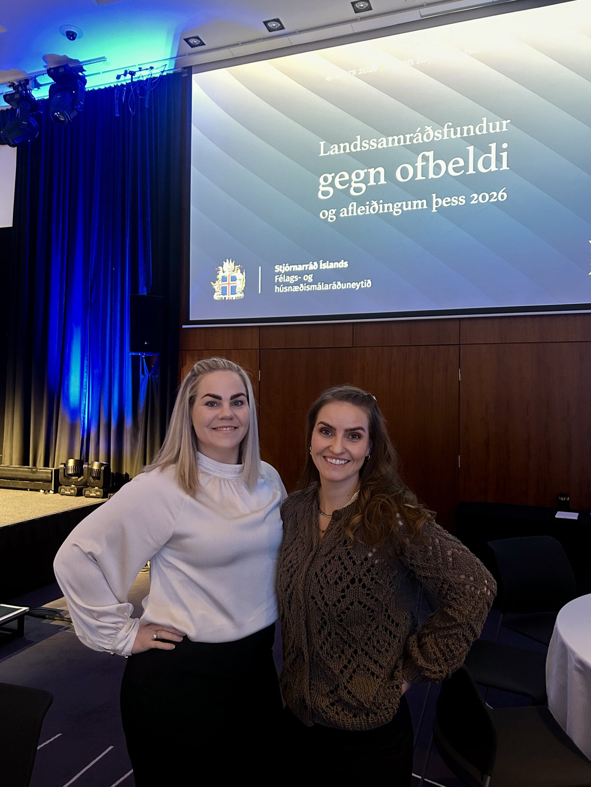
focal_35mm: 26
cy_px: 394
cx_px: 296
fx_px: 592
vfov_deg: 67.3
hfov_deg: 53.1
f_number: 1.5
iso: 500
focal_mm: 5.7
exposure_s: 1/33
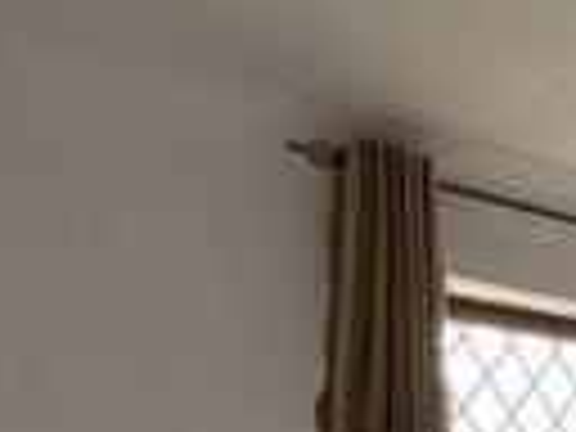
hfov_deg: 21.9
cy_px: 655
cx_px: 979
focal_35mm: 64
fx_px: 1065
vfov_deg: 19.8
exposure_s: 1/99
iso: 160
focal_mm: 2.22
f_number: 2.2
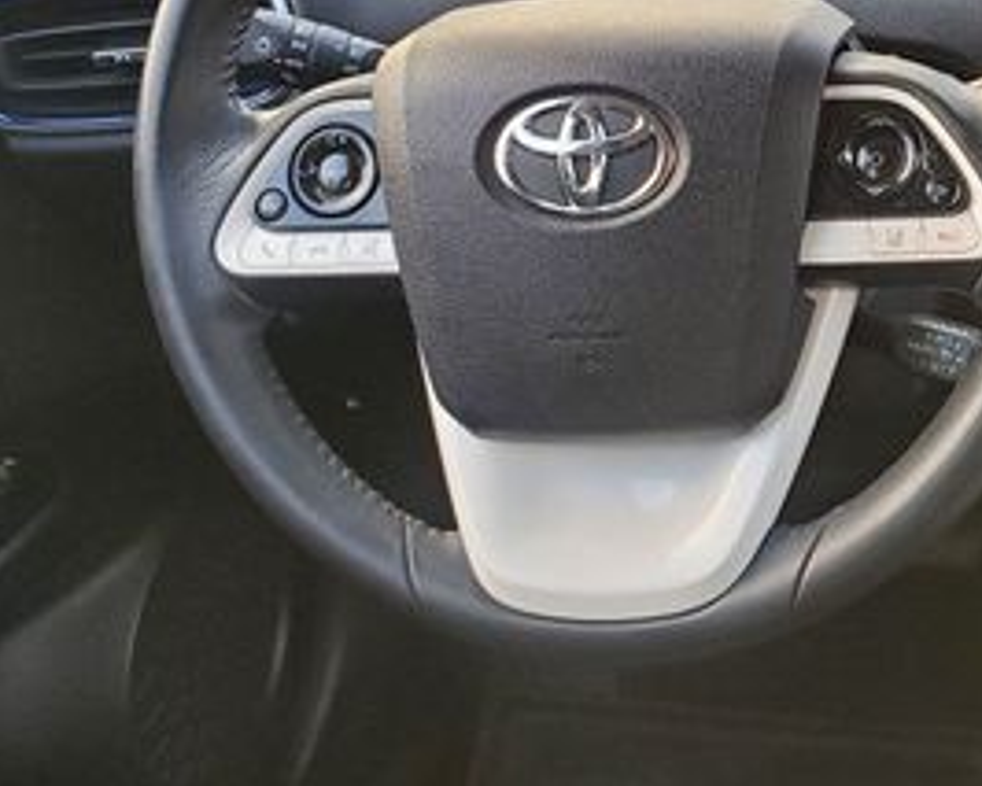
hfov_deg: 28.9
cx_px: 997
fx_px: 1774
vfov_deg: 24.8
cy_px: 229
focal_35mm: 61
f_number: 2.4
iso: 100
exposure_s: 1/69
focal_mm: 4.3
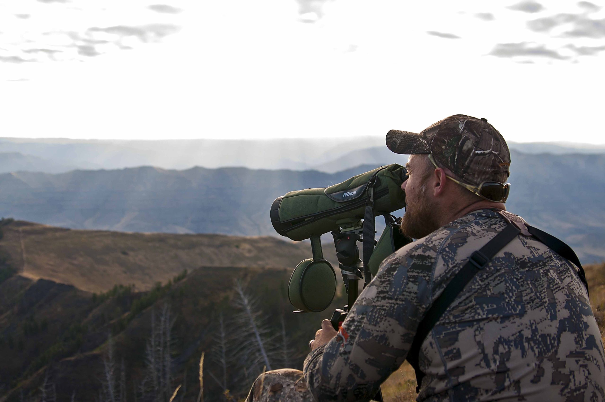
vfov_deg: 31.8
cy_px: 201
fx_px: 705
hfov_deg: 46.5
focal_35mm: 42
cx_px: 302
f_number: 2.8
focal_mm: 28
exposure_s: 1/350
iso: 100
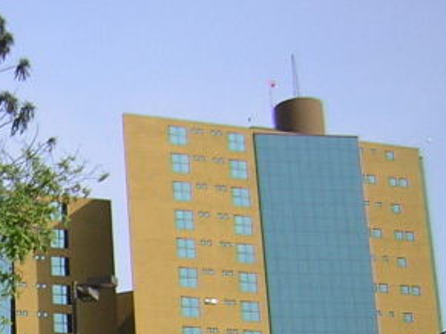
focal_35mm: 99
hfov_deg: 18.7
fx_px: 1275
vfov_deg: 14.7
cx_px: -97
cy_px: 326
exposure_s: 1/906
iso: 50
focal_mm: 4.7
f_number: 2.6
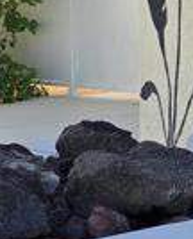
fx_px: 1215
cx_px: 399
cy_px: 78
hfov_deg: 8.6
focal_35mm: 171
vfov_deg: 11.2
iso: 12
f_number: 1.7
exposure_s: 1/342
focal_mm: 6.3
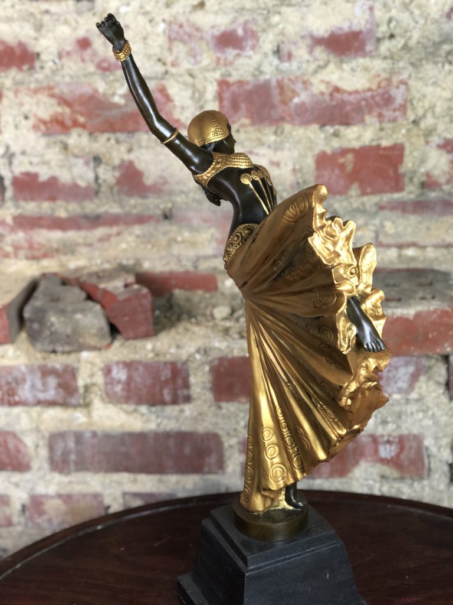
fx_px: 907
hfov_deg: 28.0
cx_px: 226
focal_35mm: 52
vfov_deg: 36.8
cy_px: 302
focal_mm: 6
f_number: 2.4
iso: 80
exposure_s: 1/50
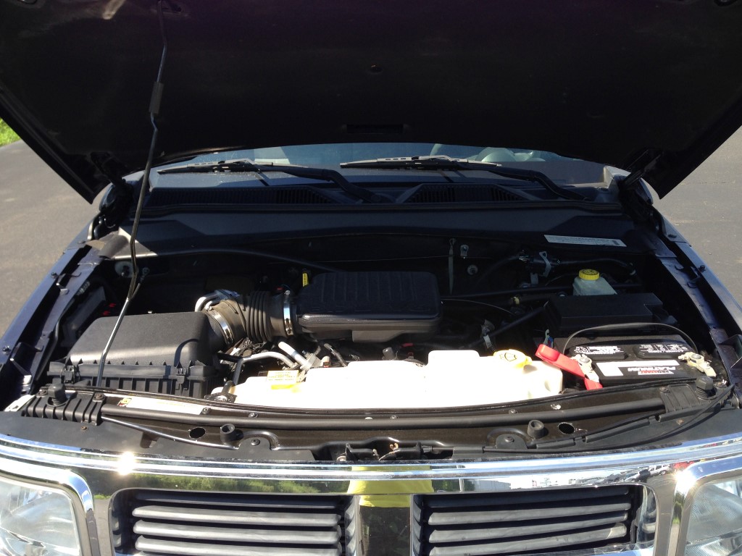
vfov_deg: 42.9
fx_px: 707
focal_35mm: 33
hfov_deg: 55.4
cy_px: 278
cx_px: 371
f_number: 2.4
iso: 50
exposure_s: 1/444
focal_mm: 4.12
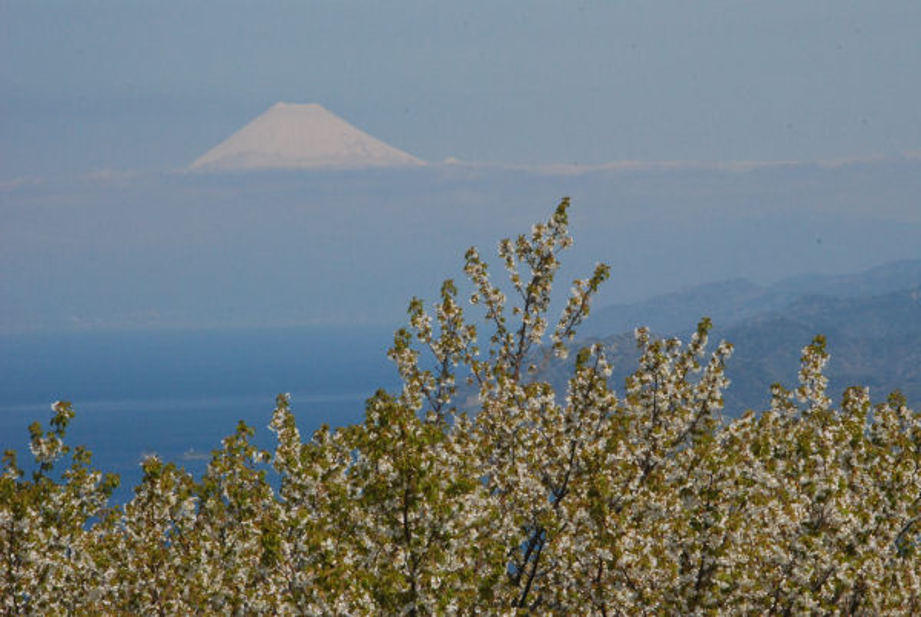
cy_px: 308
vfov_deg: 8.3
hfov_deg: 12.4
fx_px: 4227
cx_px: 460
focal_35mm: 165
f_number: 29
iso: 1000
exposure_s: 1/100
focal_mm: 110
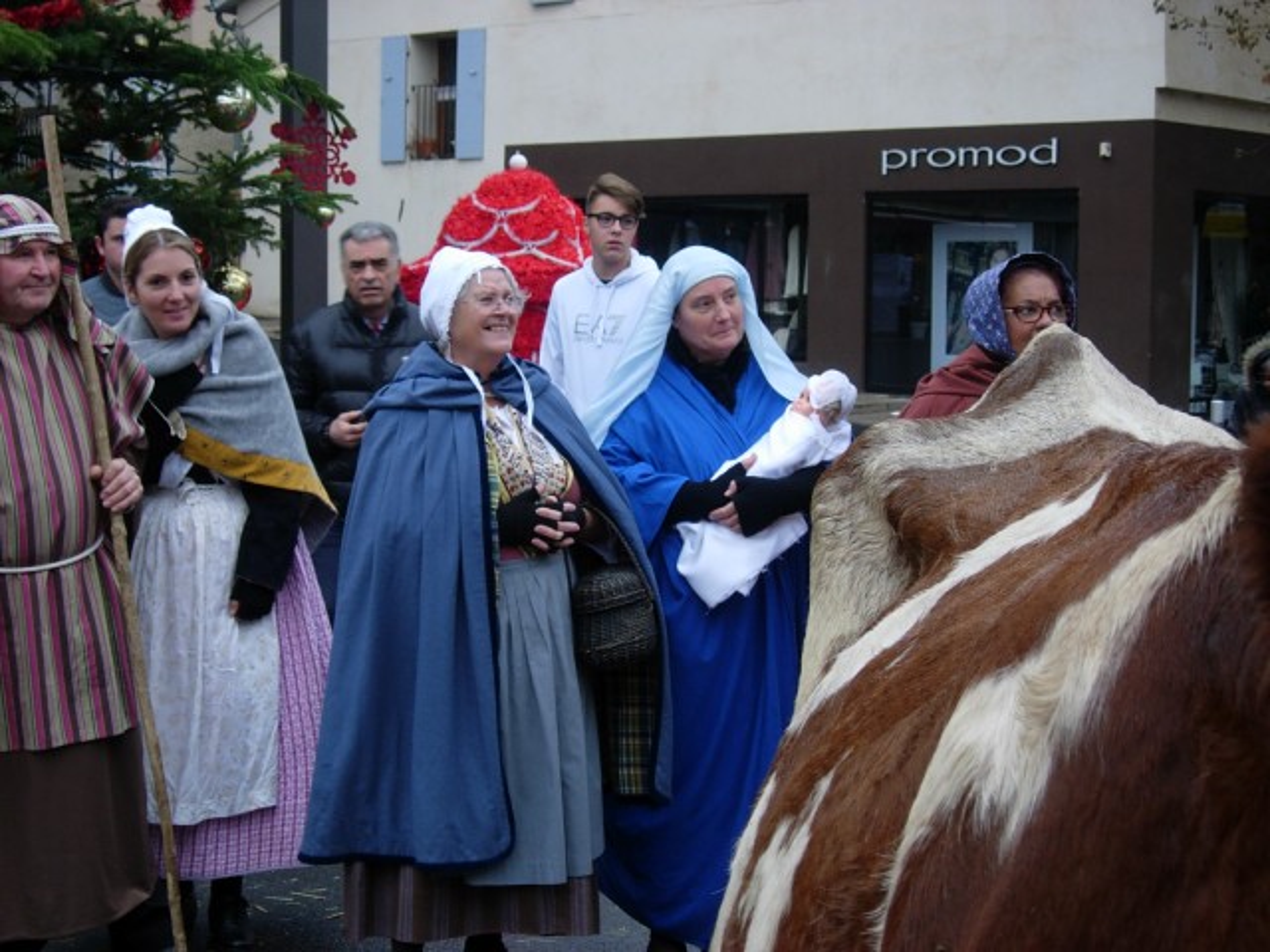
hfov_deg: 31.7
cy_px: 476
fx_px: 2238
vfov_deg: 24.0
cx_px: 635
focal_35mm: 61
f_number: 3.5
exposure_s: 1/60.4
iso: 64
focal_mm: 12.7
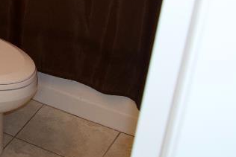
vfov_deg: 11.9
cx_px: -115
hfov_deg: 16.4
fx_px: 748
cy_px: 4
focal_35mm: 114
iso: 1000
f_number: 4.5
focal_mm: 24
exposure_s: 1/100
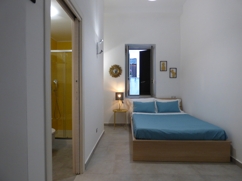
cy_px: 90
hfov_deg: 81.7
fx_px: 140
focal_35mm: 20
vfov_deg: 66.0
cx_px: 121
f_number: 2.8
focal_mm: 3.58
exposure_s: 1/60
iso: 250
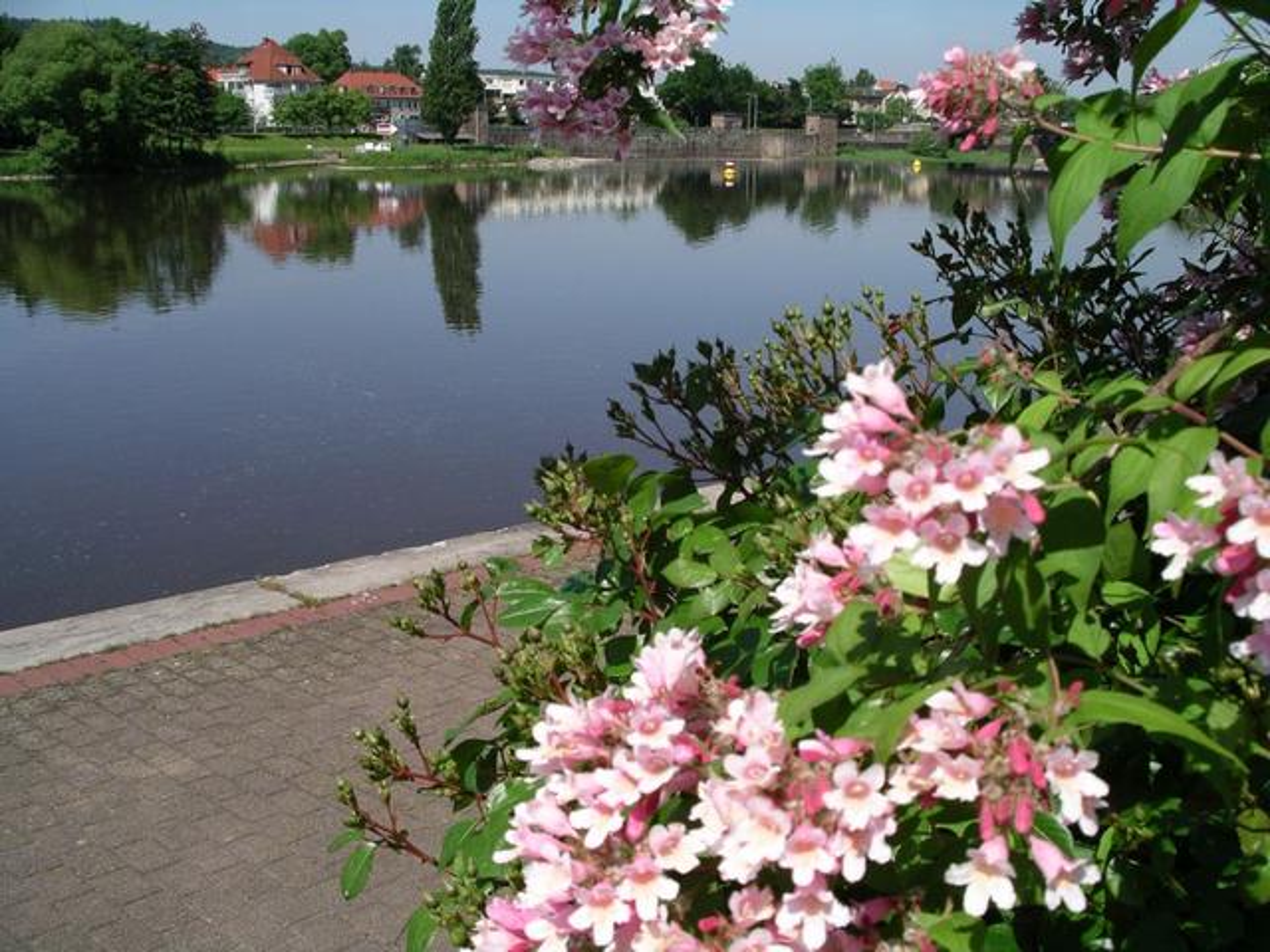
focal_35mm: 37
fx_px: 1357
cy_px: 476
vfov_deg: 38.7
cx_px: 635
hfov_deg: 50.1
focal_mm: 7.8
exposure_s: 1/400
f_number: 6
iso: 64
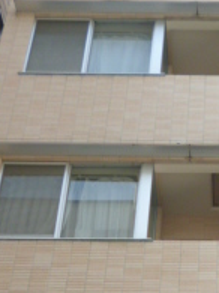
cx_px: 255
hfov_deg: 15.5
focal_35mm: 92
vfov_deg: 20.0
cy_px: 356
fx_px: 777
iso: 100
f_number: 3.1
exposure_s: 1/200
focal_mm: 5
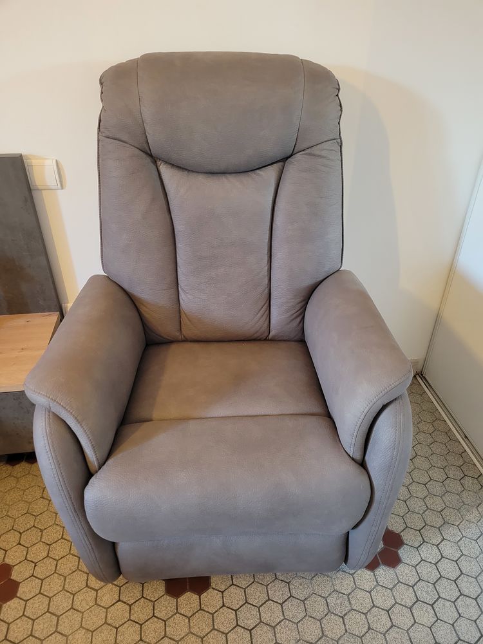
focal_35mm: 26
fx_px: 484
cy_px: 322
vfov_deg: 67.3
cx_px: 242
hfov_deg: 53.1
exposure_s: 1/24
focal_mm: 5.4
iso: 640
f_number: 1.8
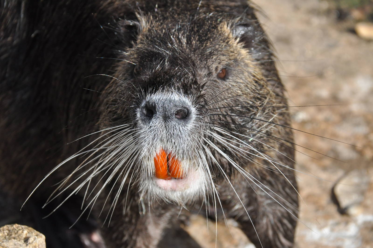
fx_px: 2406
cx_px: 186
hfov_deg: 8.9
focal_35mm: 232
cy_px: 124
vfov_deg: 5.9
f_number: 9
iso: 1000
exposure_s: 1/1250
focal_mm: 155
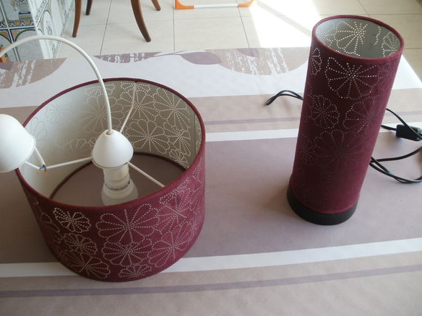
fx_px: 451
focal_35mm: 37
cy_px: 156
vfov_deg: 38.7
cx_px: 207
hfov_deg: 50.1
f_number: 3.5
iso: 100
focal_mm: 6.3
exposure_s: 1/50
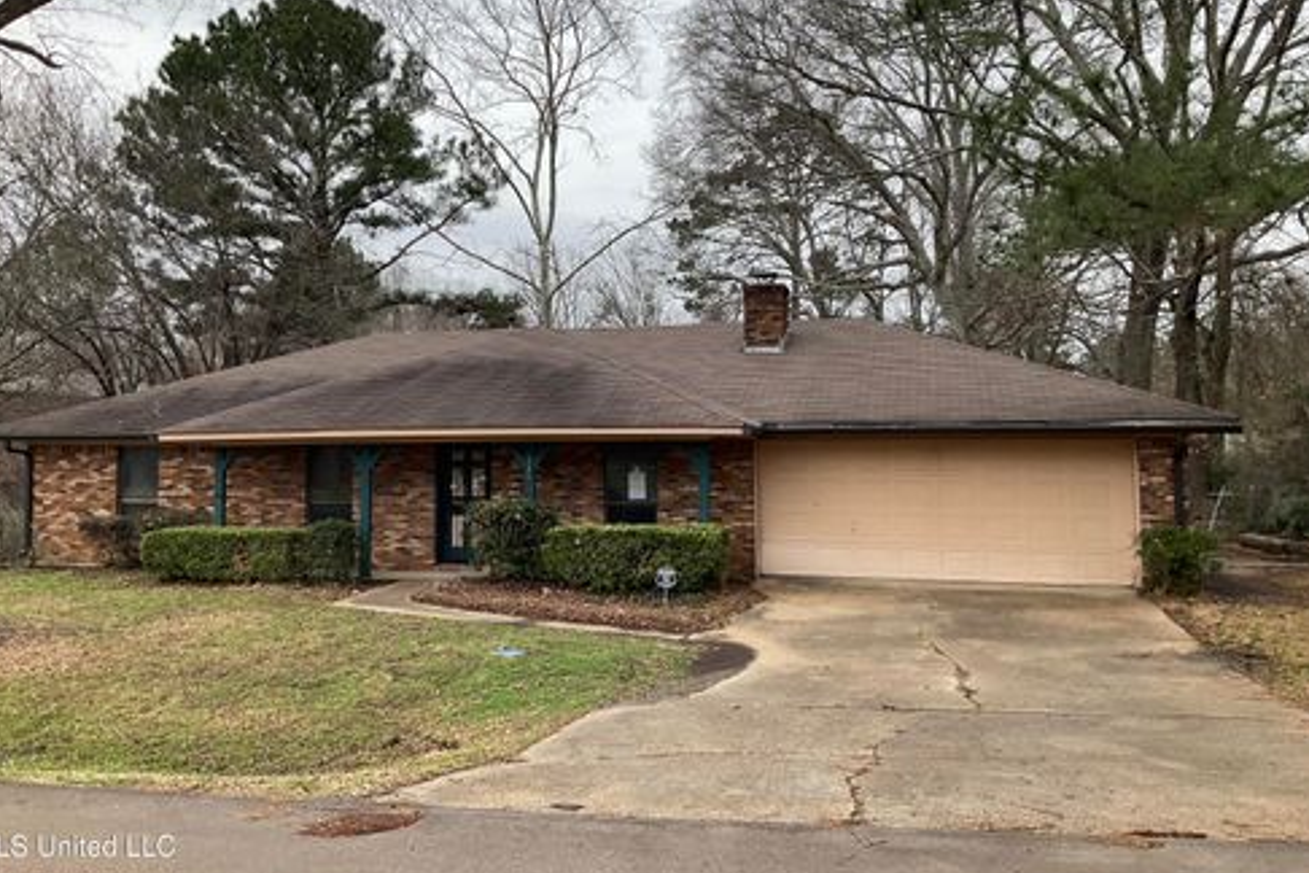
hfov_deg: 60.3
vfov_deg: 42.3
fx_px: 1127
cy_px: 387
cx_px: 641
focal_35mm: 31
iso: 16
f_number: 1.8
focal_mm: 3
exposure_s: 1/362
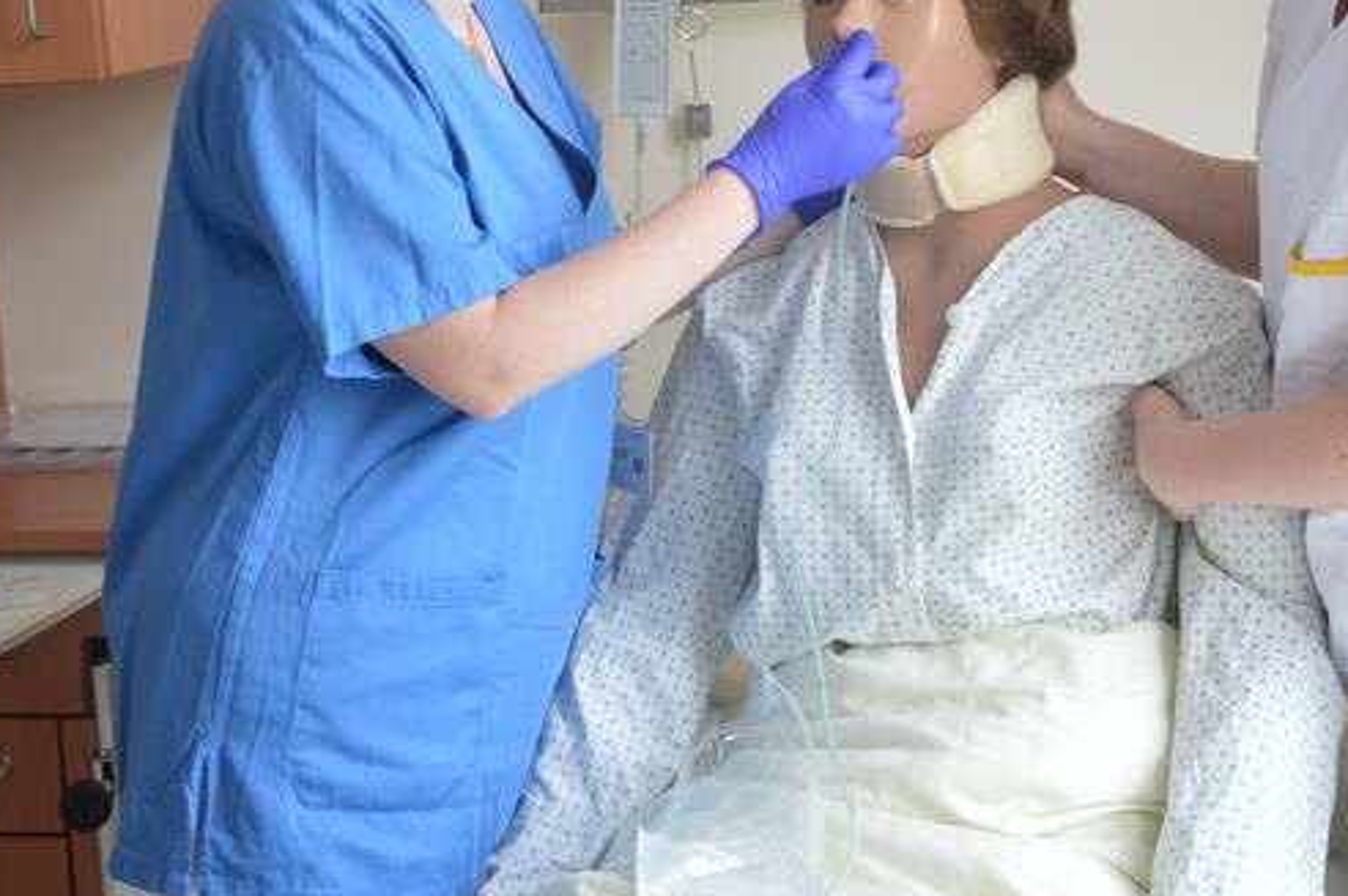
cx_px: 803
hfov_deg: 24.5
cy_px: 178
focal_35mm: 83
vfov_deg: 16.3
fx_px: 3105
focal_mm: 34
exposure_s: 1/50
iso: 1400
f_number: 4.2
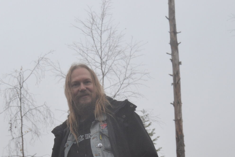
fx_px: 653
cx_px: 57
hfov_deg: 20.2
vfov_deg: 13.3
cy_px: 192
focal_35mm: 100
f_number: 4
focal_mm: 26
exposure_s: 1/60
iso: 400
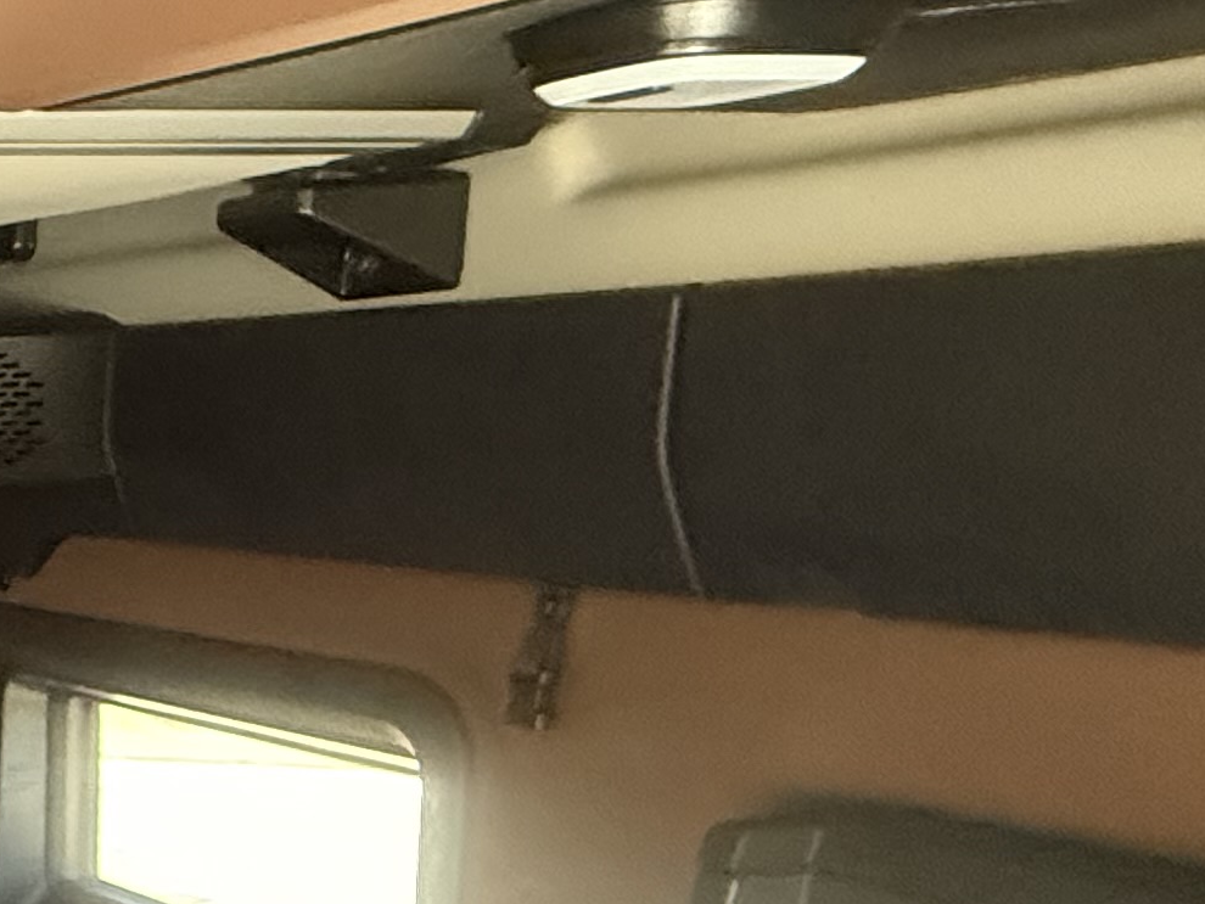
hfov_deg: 21.0
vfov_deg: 25.1
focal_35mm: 57
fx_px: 1985
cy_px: 749
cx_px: -1029
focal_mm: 2.22
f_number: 2.2
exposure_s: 1/60
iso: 640
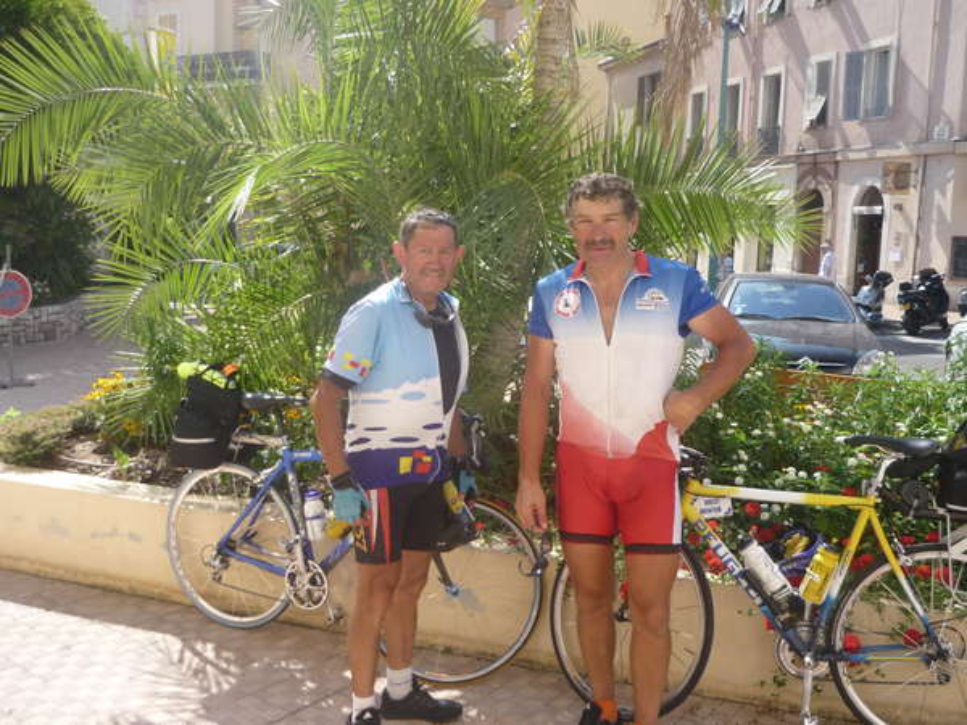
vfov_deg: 42.9
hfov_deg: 55.4
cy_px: 362
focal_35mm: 33
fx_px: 922
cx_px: 484
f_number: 2.8
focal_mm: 5.5
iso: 100
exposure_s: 1/640
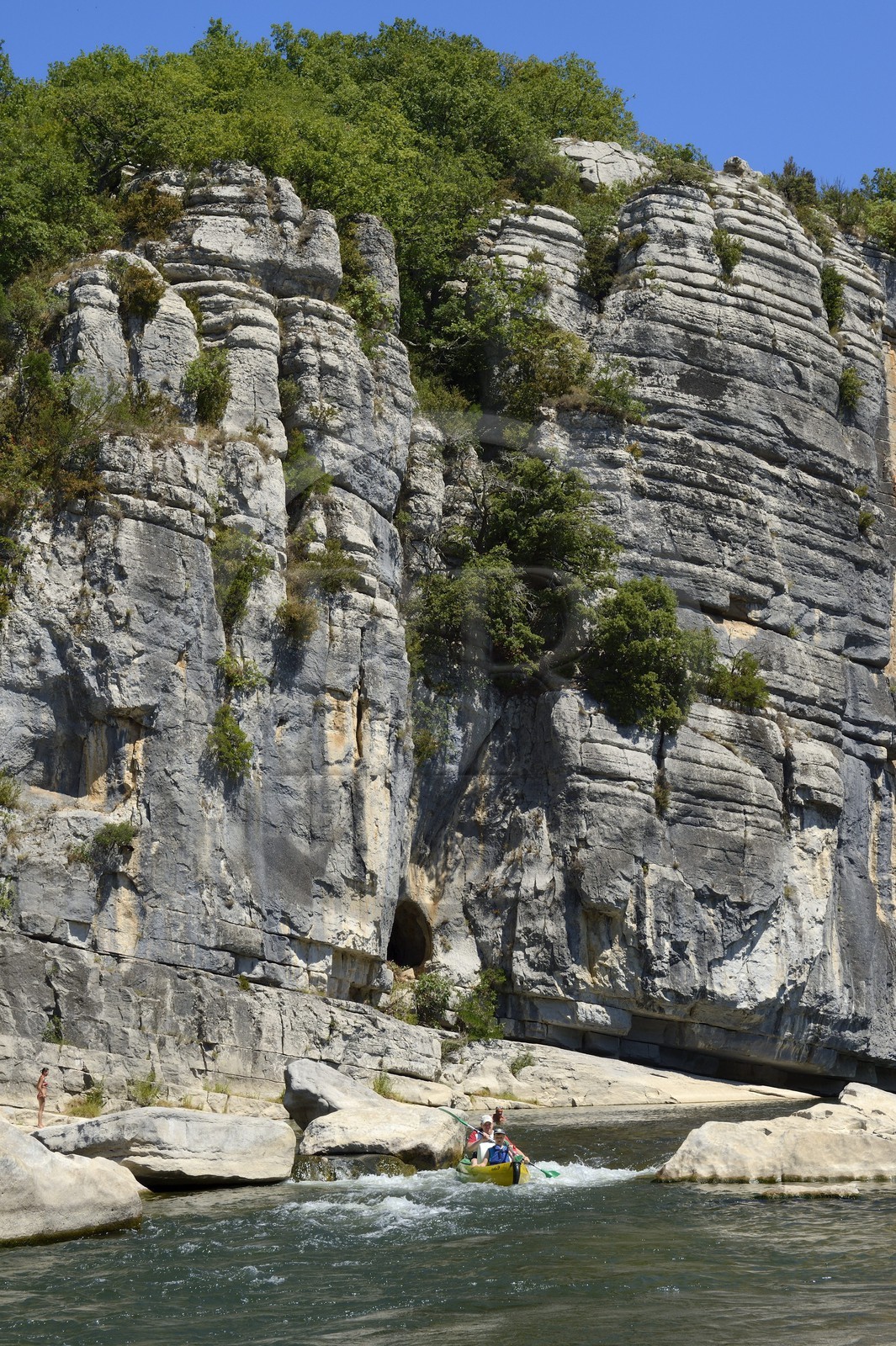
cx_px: 448
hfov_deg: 23.4
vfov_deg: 34.5
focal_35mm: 58
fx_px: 2168
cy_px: 673
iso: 200
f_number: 11
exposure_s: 1/320
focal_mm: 58
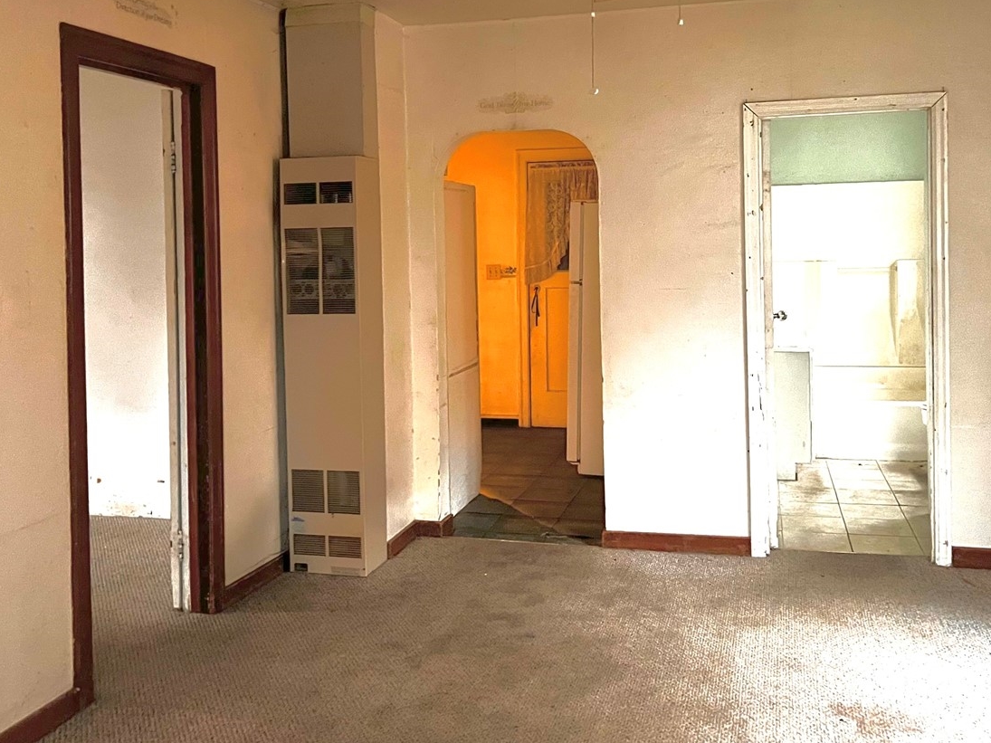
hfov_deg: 49.0
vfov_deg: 37.4
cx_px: 490
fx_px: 1088
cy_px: 258
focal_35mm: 38
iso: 640
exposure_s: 1/30
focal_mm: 5.7
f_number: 1.5
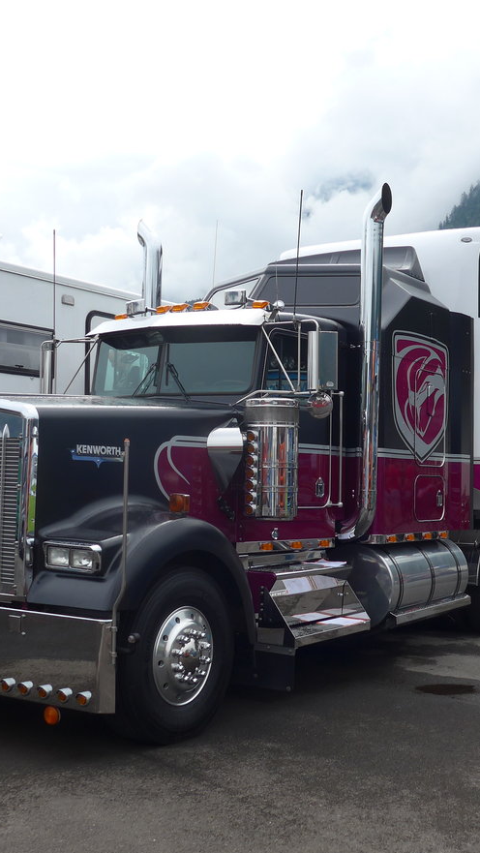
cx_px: 247
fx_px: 1040
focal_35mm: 46
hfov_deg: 26.0
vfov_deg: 44.6
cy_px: 428
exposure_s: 1/640
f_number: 2.8
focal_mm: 6.5
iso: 80
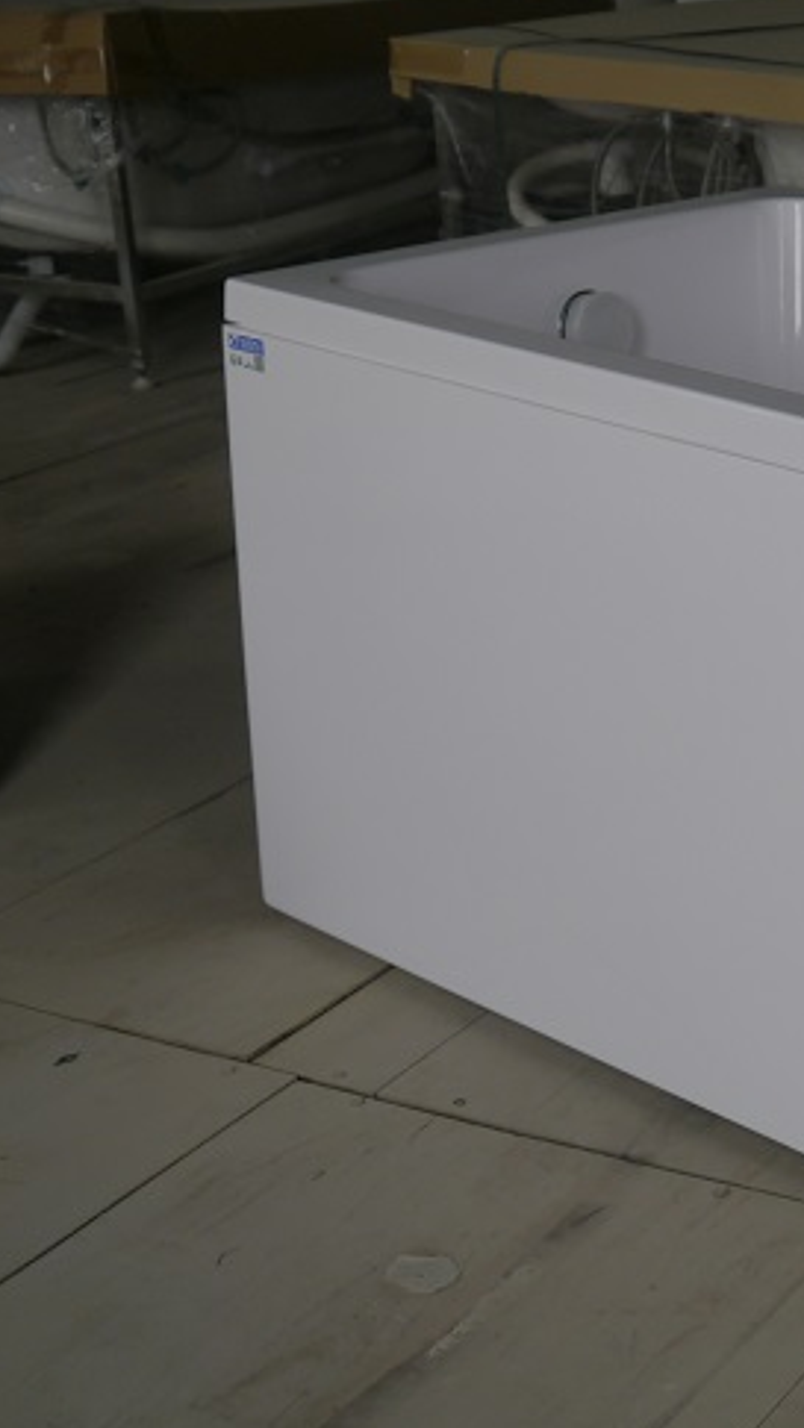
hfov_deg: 14.8
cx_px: 966
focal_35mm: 79
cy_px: 792
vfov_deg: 26.8
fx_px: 2993
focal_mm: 22
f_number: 4.4
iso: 160
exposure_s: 1/80
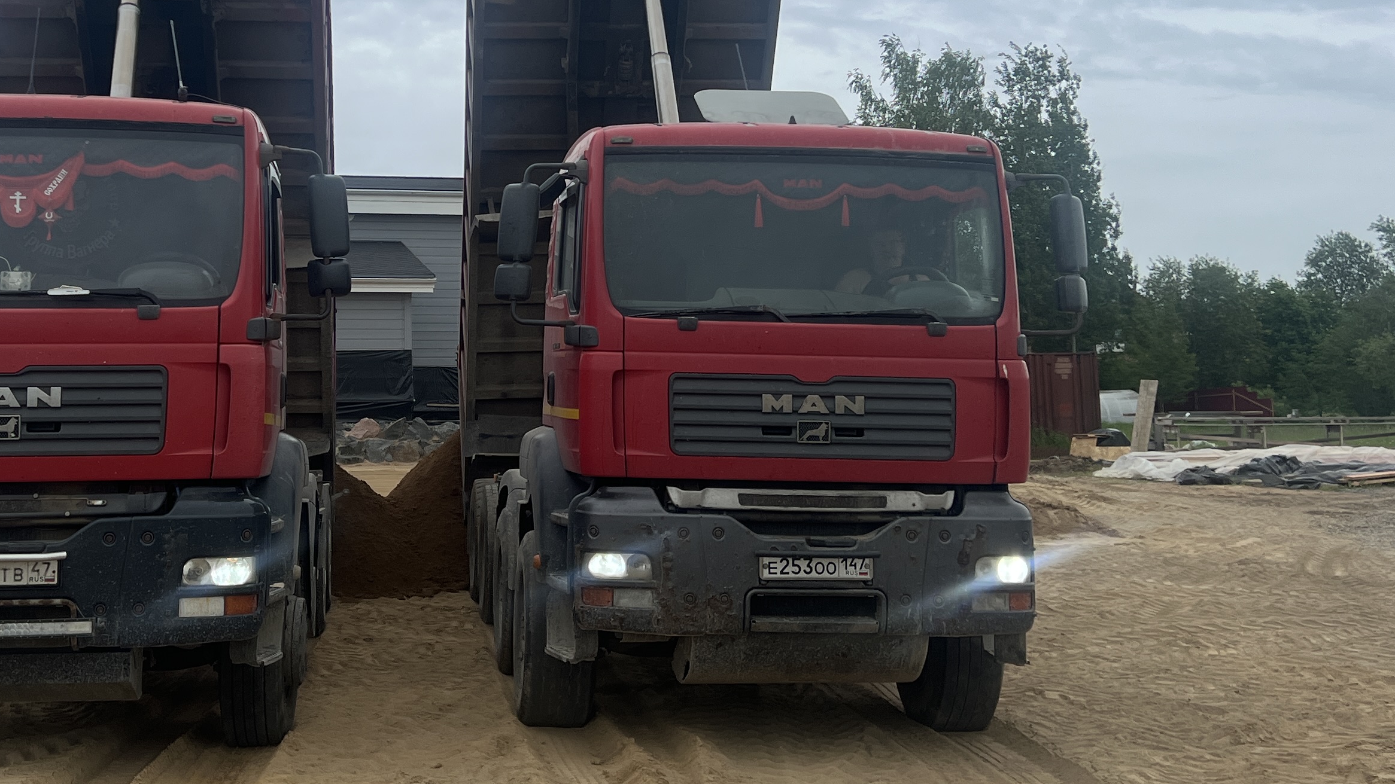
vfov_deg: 24.3
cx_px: 527
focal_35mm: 49
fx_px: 1812
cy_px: 241
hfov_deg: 41.8
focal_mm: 5.7
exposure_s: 1/3831
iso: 50
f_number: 1.5
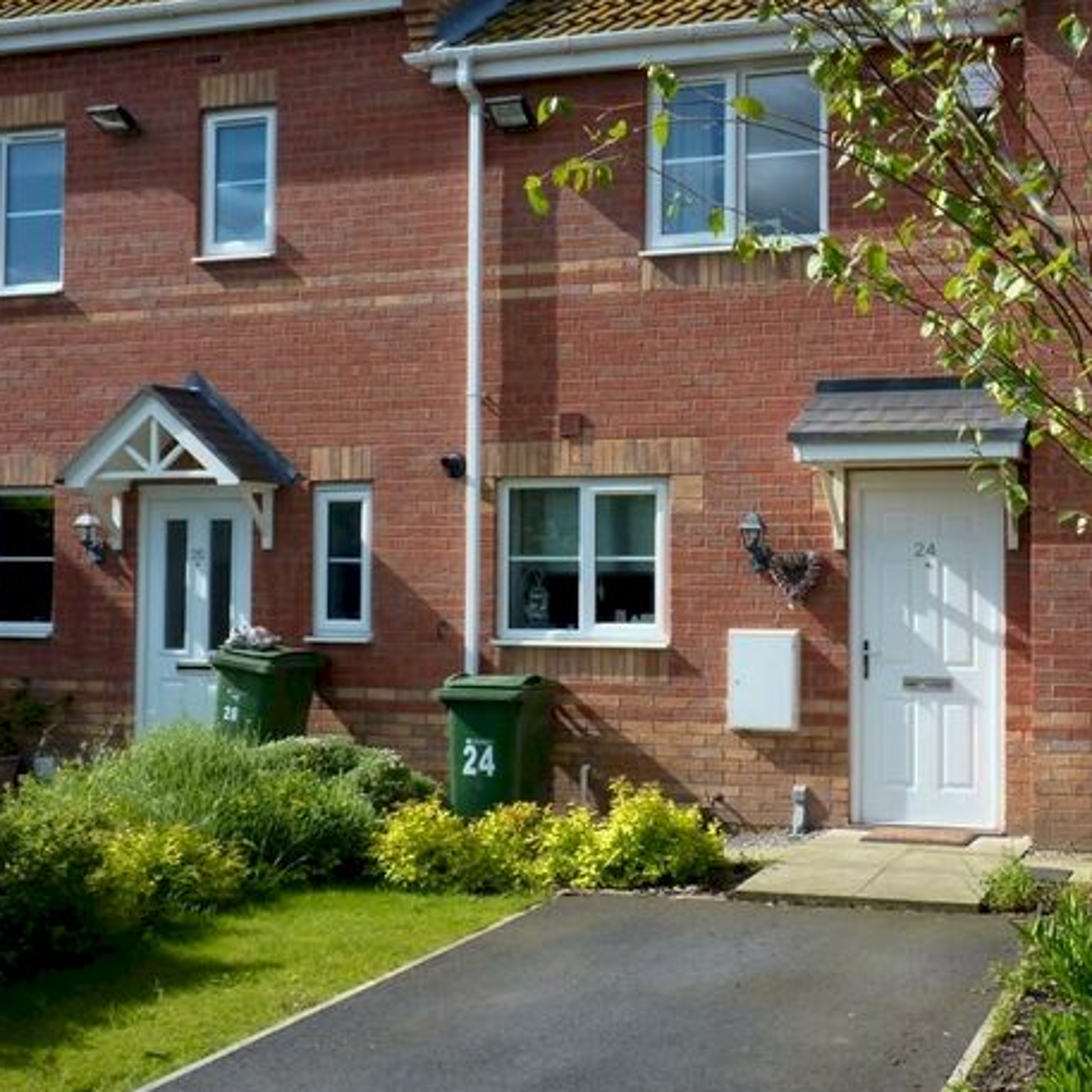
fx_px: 1642
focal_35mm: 46
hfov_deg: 35.9
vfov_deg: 36.8
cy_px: 491
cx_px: 824
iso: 80
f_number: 5
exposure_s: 1/250
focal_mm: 6
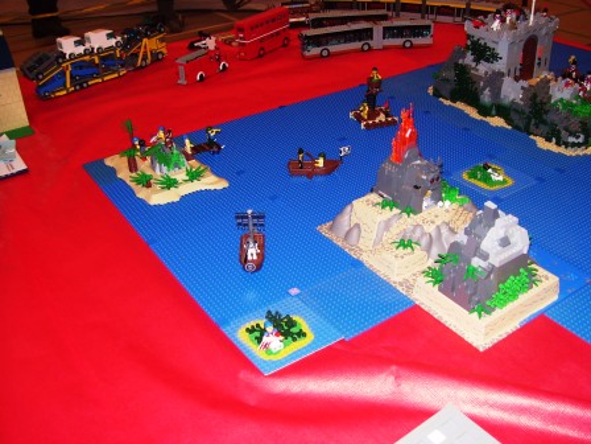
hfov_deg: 51.4
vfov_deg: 39.7
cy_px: 222
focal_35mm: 36
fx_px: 615
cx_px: 296
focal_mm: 6
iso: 80
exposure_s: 1/60
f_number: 2.7
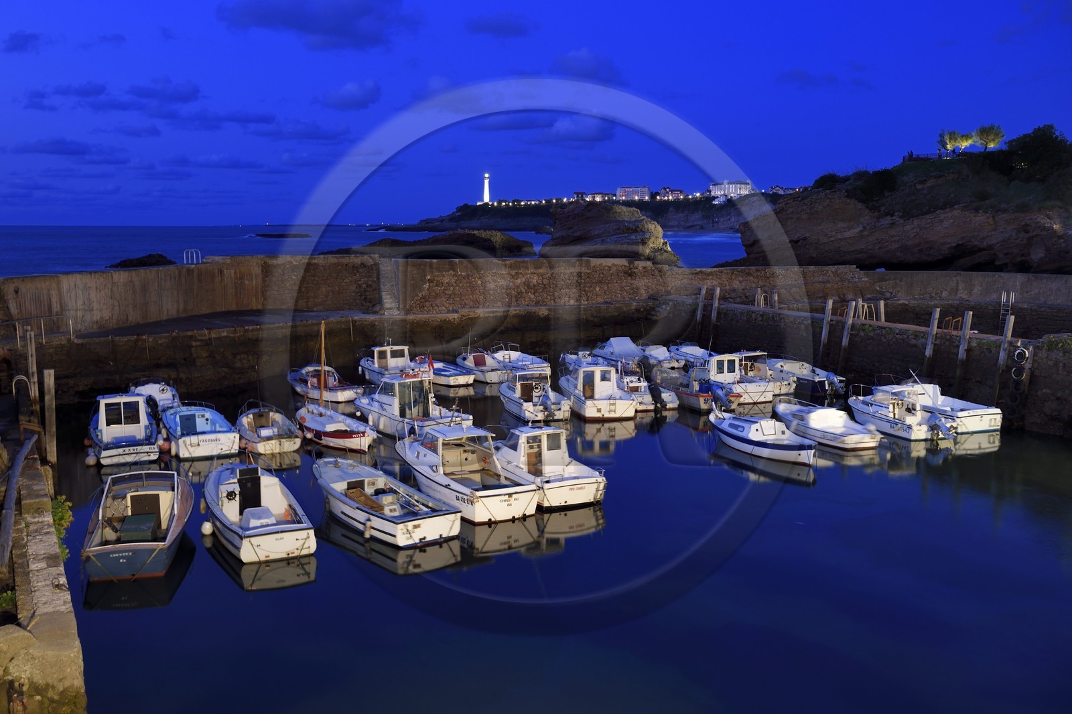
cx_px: 536
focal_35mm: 34
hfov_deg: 55.8
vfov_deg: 38.9
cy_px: 357
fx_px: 1012
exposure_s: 3
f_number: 7.1
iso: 200
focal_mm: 34
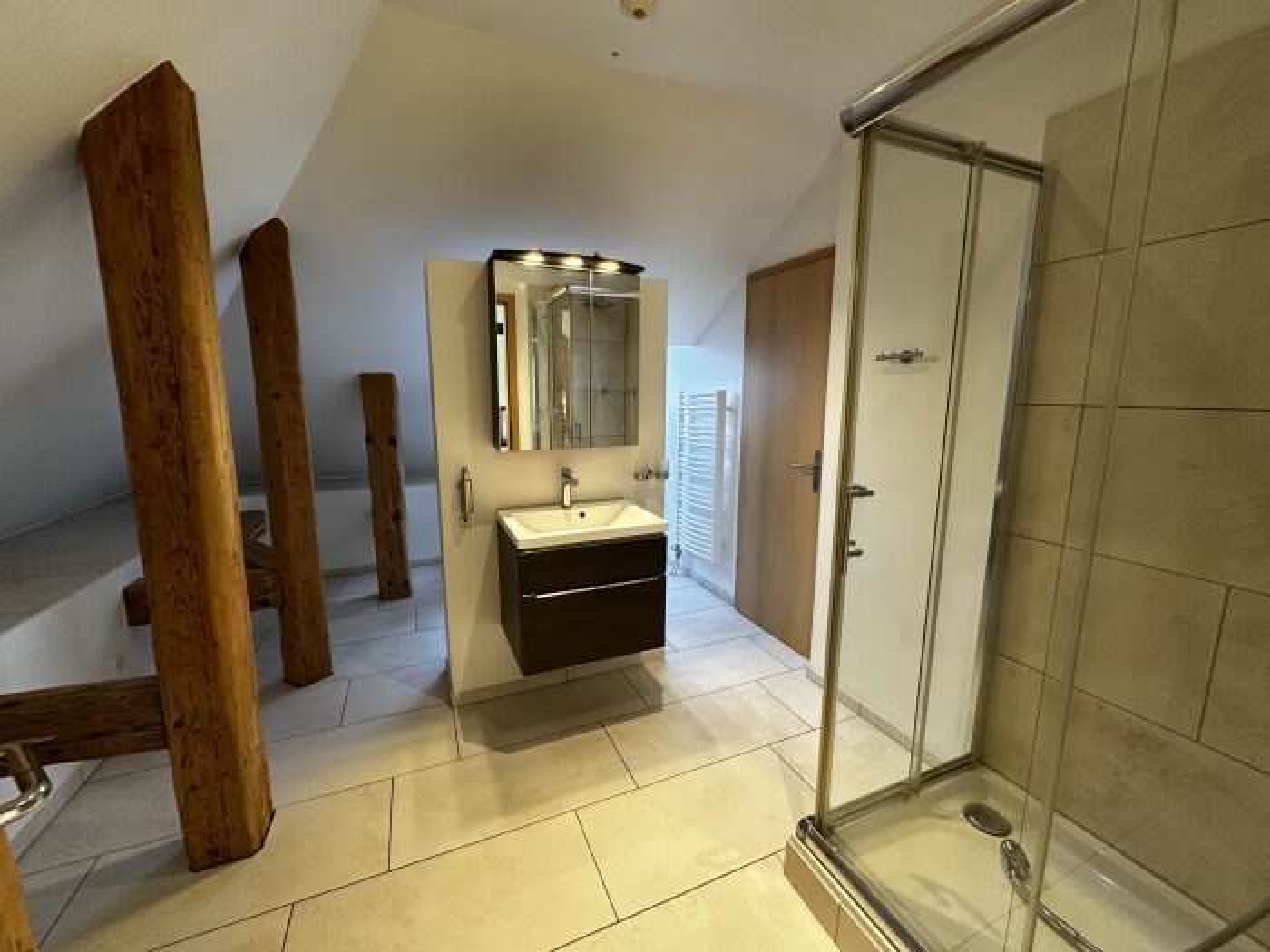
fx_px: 514
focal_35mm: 14
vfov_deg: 85.7
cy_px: 476
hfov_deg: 102.1
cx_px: 635
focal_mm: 2.22
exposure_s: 1/100
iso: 250
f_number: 2.2
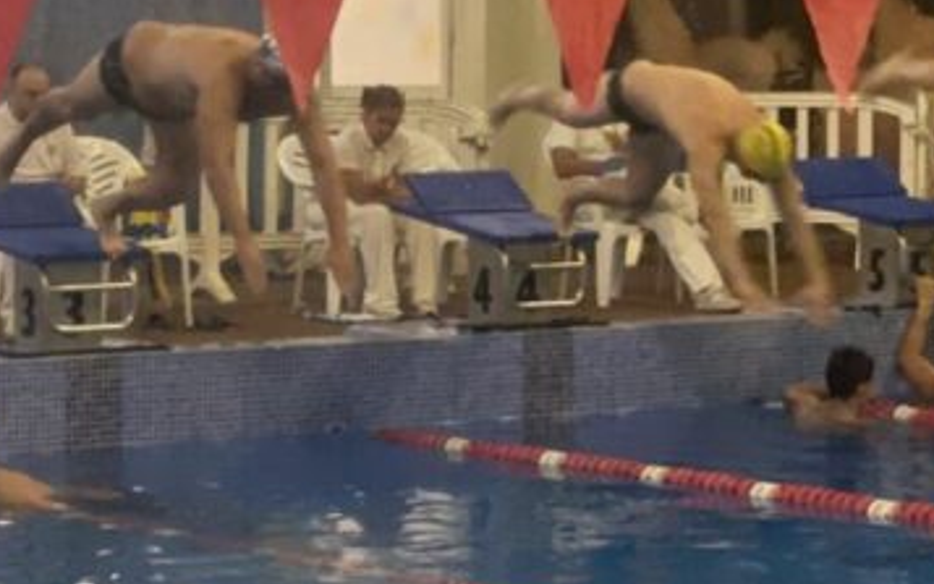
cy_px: 105
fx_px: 4021
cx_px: 175
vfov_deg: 8.3
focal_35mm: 158
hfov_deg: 13.2
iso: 200
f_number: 2
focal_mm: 6
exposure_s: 1/50
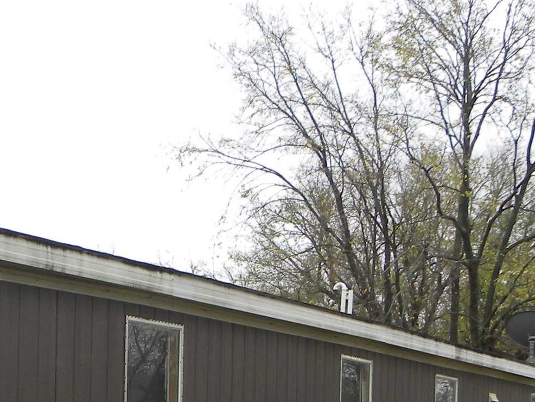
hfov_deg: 22.2
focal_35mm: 81
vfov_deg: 17.2
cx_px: -112
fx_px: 1252
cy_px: 506
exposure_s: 1/136
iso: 64
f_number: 3.5
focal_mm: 4.6
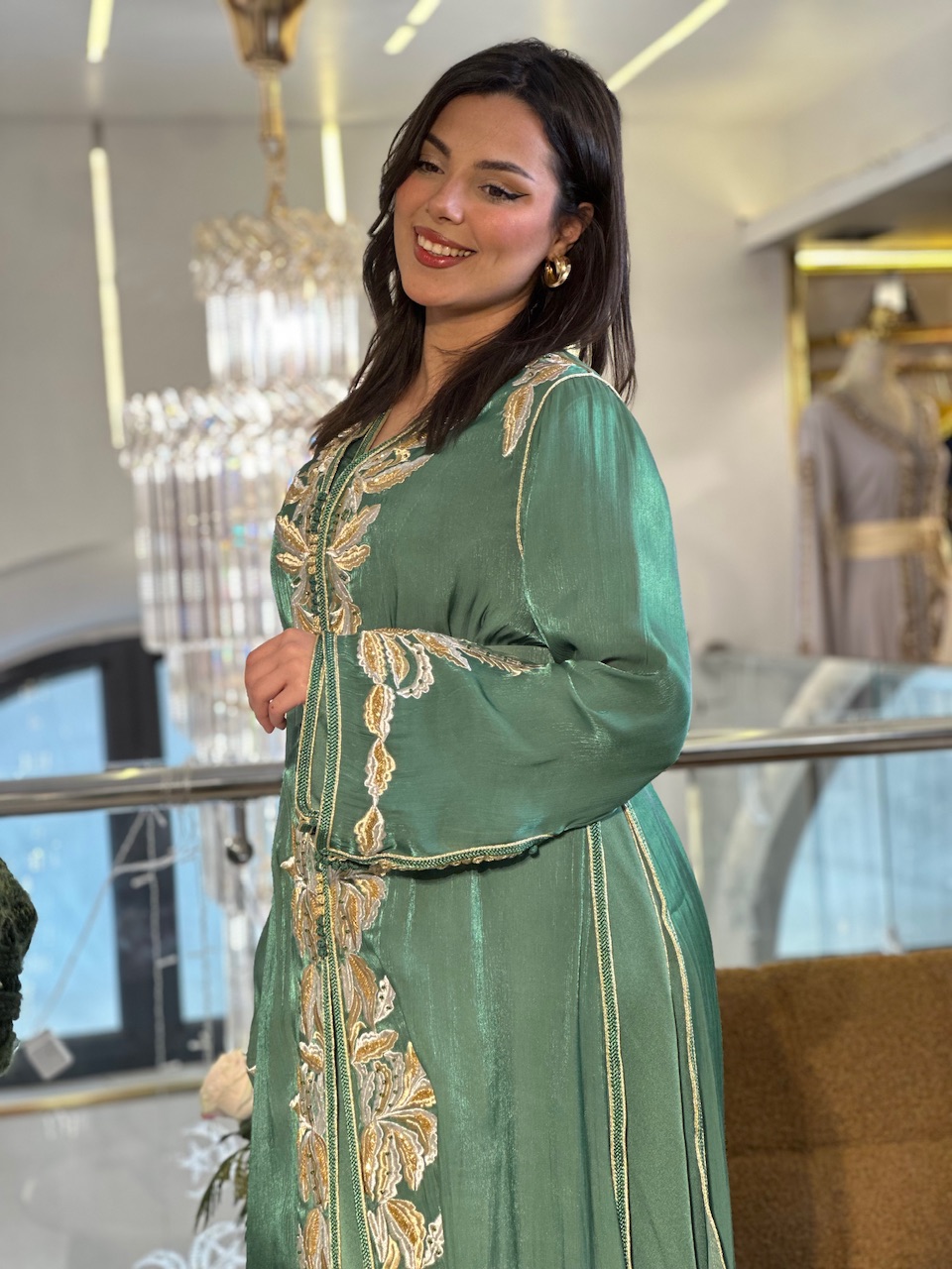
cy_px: 634
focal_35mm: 77
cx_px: 476
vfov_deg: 25.3
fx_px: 2824
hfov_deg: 19.1
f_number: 2.8
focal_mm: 9
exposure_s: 1/100
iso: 80
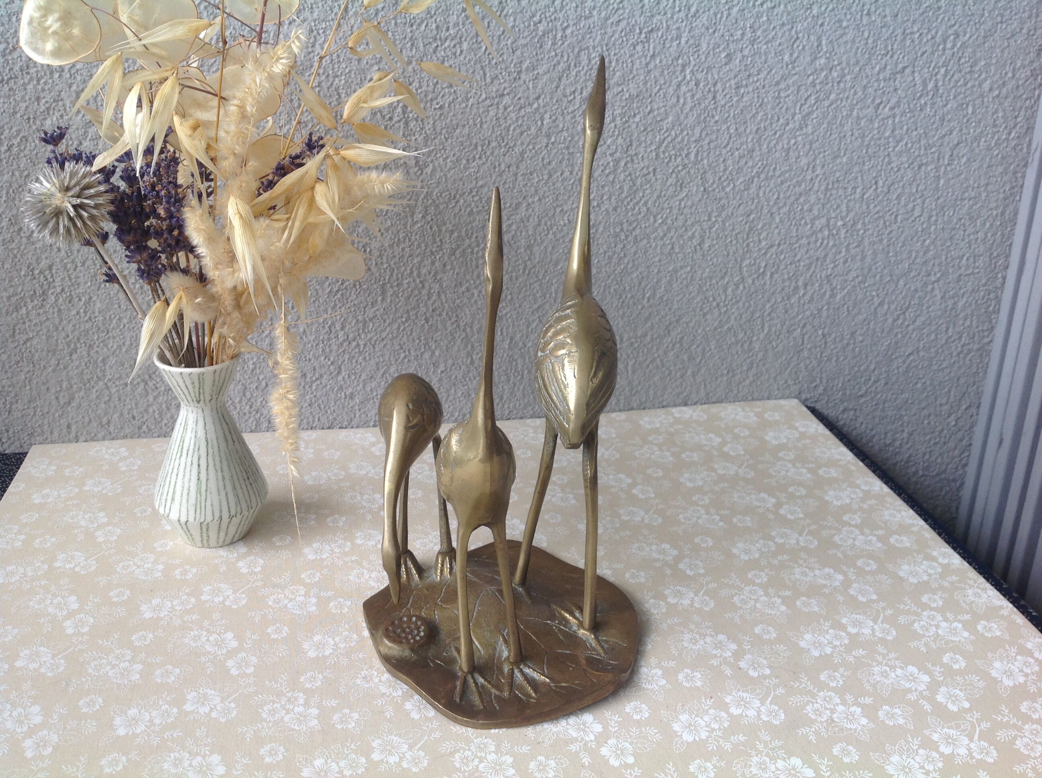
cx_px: 521
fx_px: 1052
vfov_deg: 40.6
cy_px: 389
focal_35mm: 35
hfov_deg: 52.7
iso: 64
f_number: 2.4
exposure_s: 1/120
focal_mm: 4.28
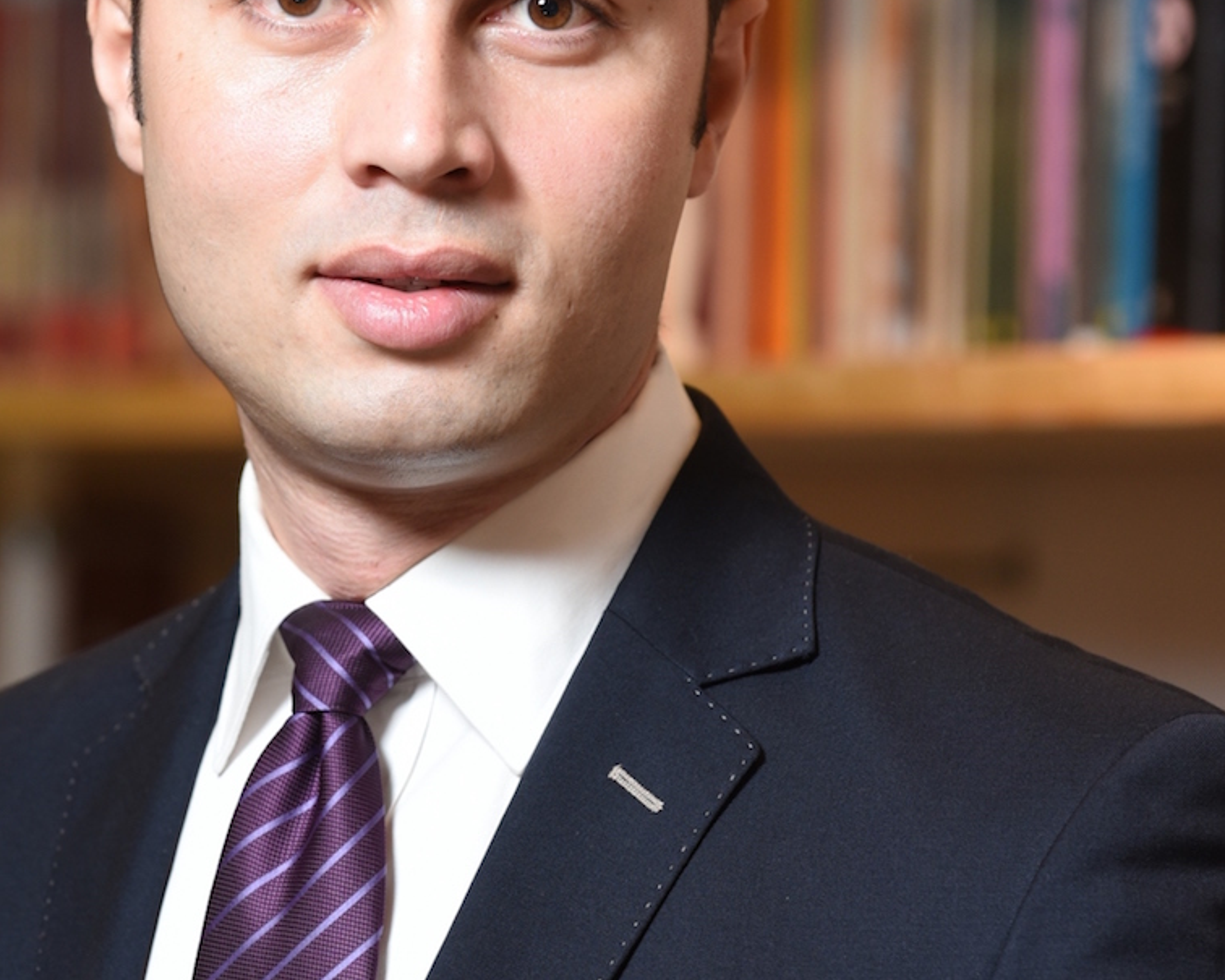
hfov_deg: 6.9
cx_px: 446
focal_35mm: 279
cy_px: 489
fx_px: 10117
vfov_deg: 5.5
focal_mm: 150
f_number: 5
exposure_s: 1/125
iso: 640
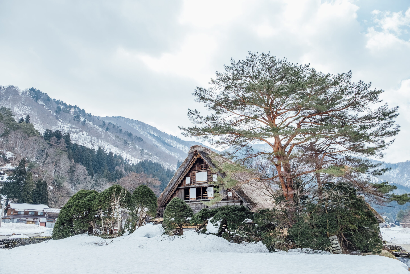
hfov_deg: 73.7
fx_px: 273
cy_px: 137
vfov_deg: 53.1
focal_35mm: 24
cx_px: 205
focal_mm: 16
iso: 400
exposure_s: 1/480
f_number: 4
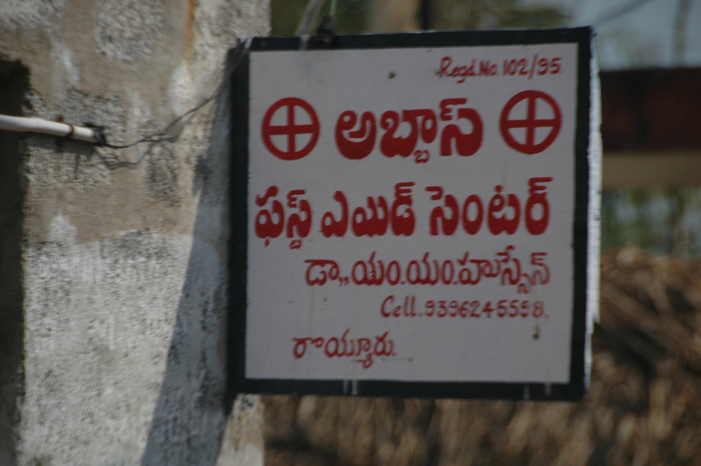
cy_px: 233
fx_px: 5835
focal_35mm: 300
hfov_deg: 6.9
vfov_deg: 4.6
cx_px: 350
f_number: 5.6
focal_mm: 200
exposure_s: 1/500
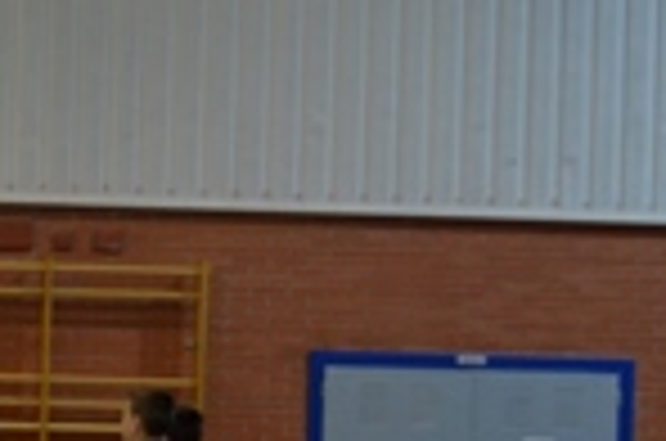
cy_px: 562
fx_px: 3120
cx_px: -634
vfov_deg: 8.0
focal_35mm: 169
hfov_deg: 11.1
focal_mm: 26
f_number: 4
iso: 640
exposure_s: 1/60
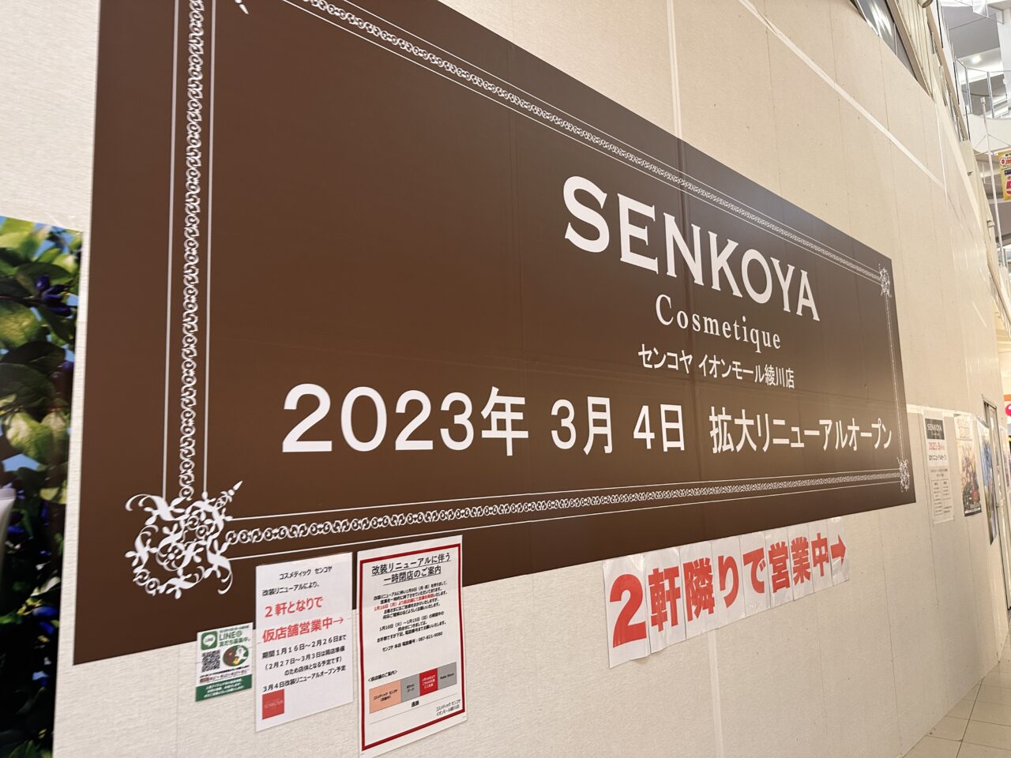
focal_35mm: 24
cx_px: 506
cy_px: 379
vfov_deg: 56.8
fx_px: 701
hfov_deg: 71.6
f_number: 1.78
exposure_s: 1/60
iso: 160
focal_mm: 6.86
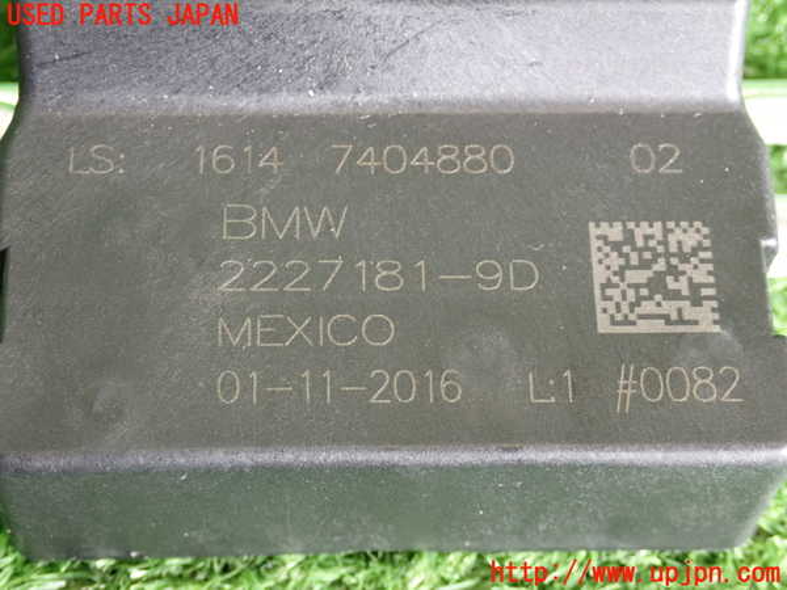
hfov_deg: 27.4
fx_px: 1614
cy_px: 295
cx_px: 394
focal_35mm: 71
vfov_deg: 20.7
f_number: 3.9
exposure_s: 1/20
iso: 800
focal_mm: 12.73
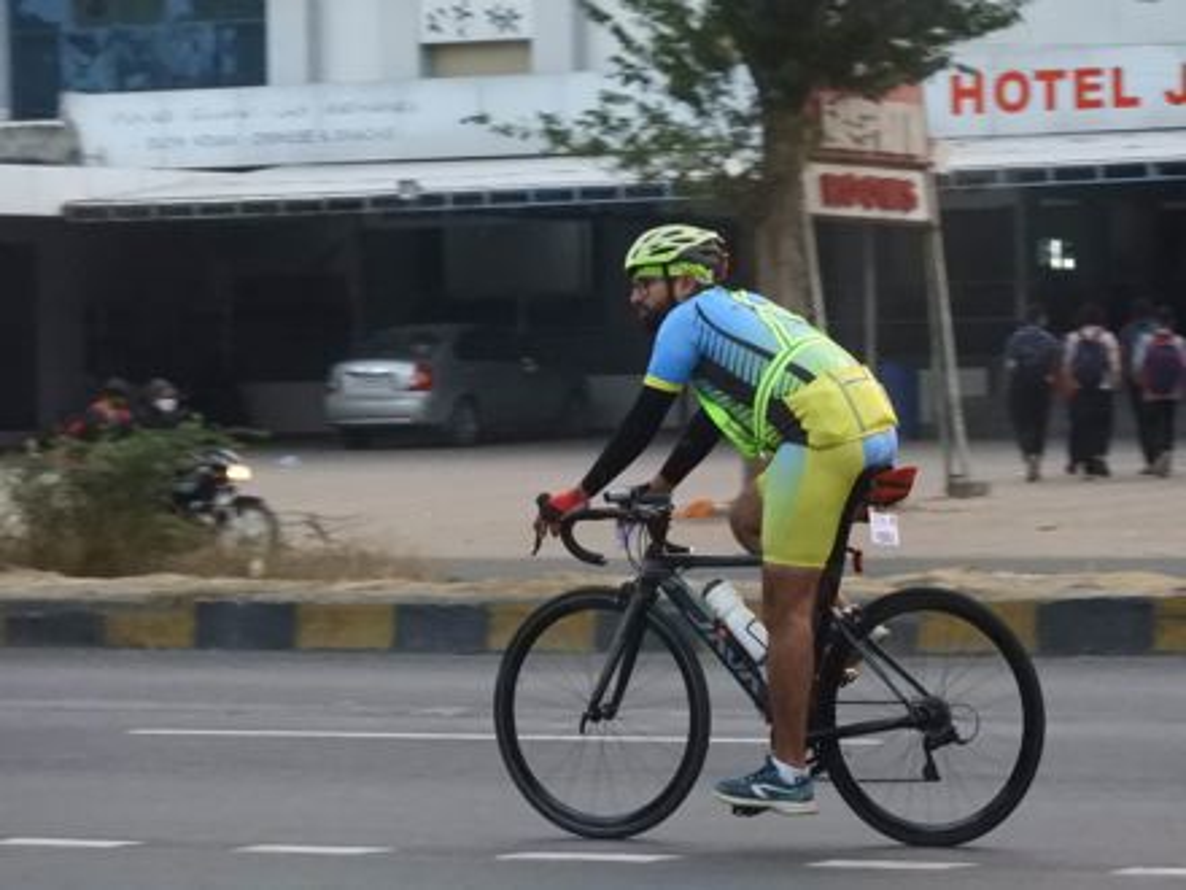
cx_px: 593
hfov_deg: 9.9
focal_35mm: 200
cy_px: 445
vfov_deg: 7.4
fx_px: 6852
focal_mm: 35.8
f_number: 5.3
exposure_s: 1/320
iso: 1600
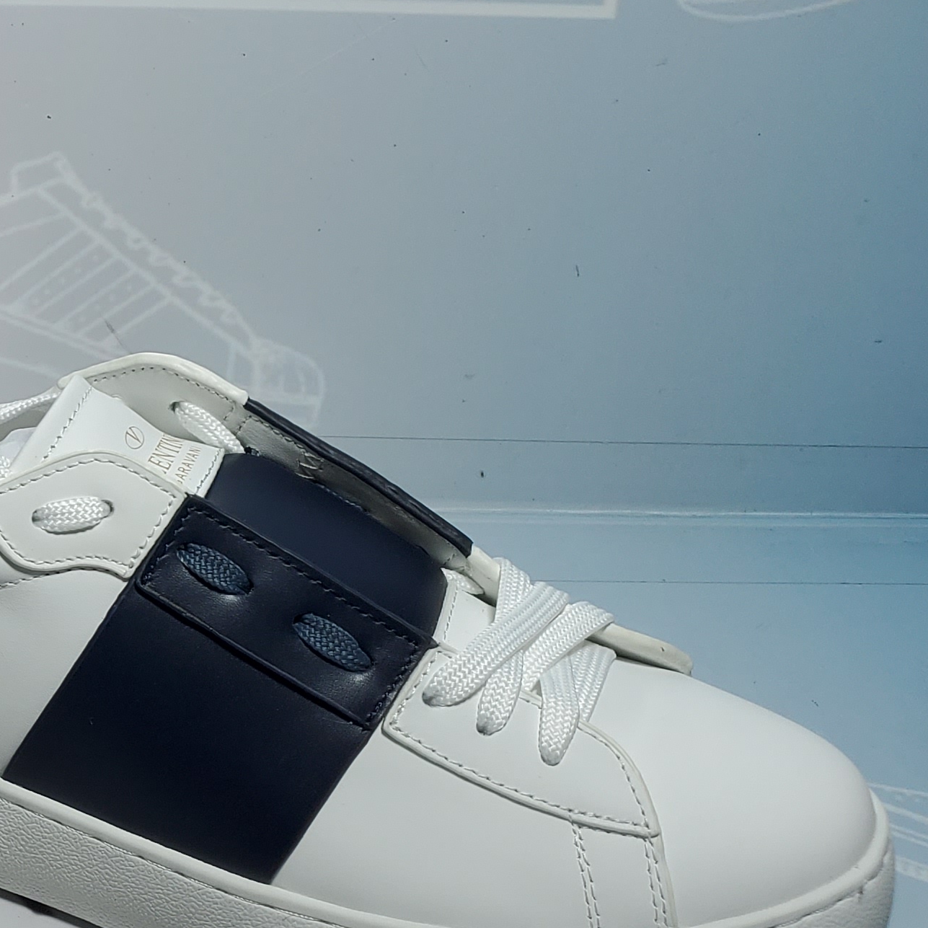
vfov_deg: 24.0
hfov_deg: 21.0
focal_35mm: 72
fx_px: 2184
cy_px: 450
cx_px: -386
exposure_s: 1/820
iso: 50
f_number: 1.5
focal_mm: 4.3
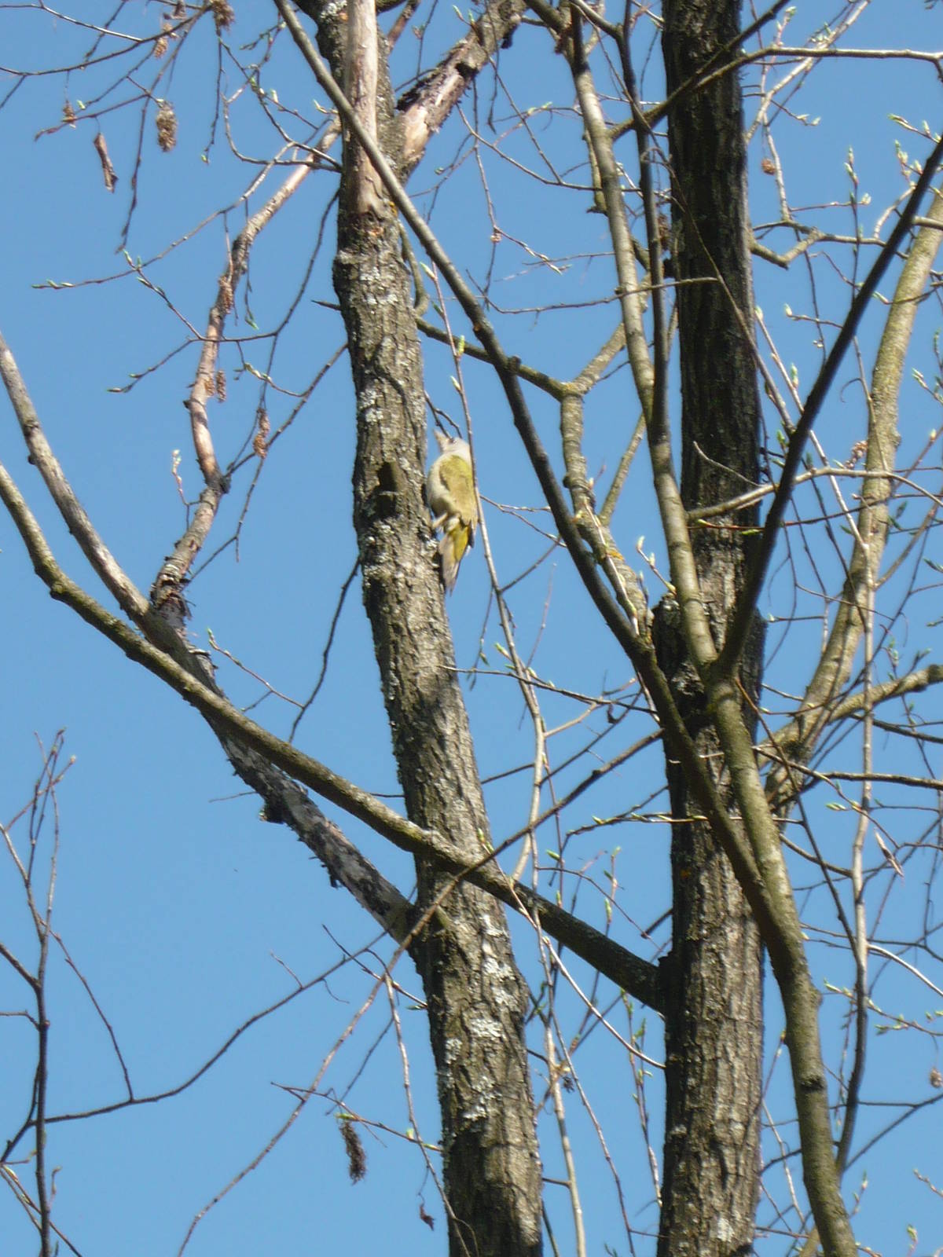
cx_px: 472
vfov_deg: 12.3
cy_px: 628
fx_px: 5812
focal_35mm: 160
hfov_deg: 9.3
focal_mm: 16.5
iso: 100
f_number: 5.1
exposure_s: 1/250
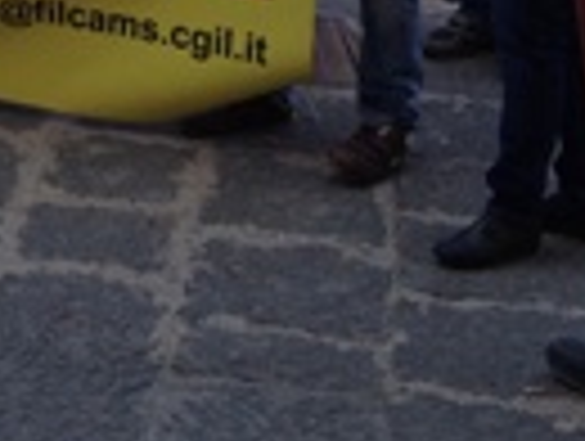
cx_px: -250
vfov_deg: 9.8
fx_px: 2421
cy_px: -410
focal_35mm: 143
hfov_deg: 13.1
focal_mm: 4.28
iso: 64
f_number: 2.4
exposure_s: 1/356
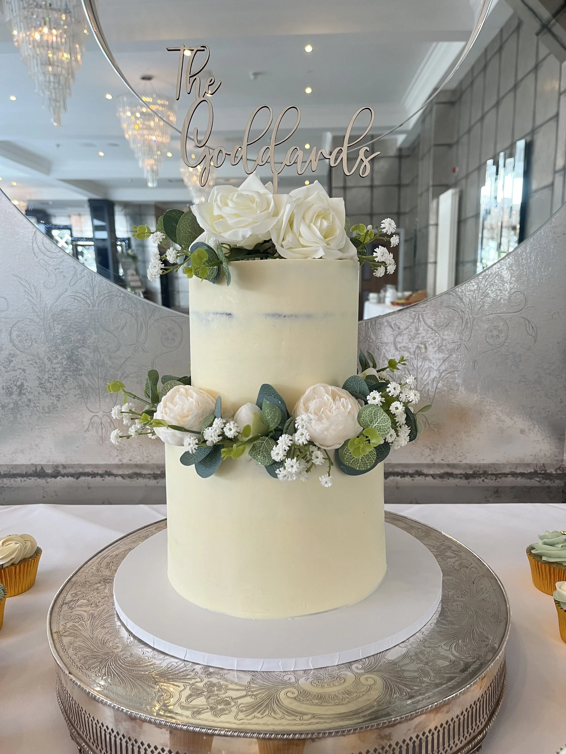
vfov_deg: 67.3
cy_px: 377
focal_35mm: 26
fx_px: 567
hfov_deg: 53.1
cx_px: 283
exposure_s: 1/50
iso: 80
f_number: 1.6
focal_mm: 5.1
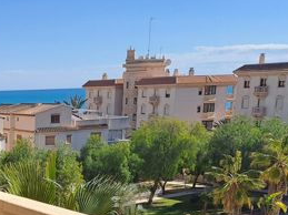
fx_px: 565
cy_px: 254
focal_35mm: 68
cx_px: -16
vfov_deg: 20.3
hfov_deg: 26.6
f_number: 1.8
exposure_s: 1/1698
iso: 32
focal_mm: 4.65
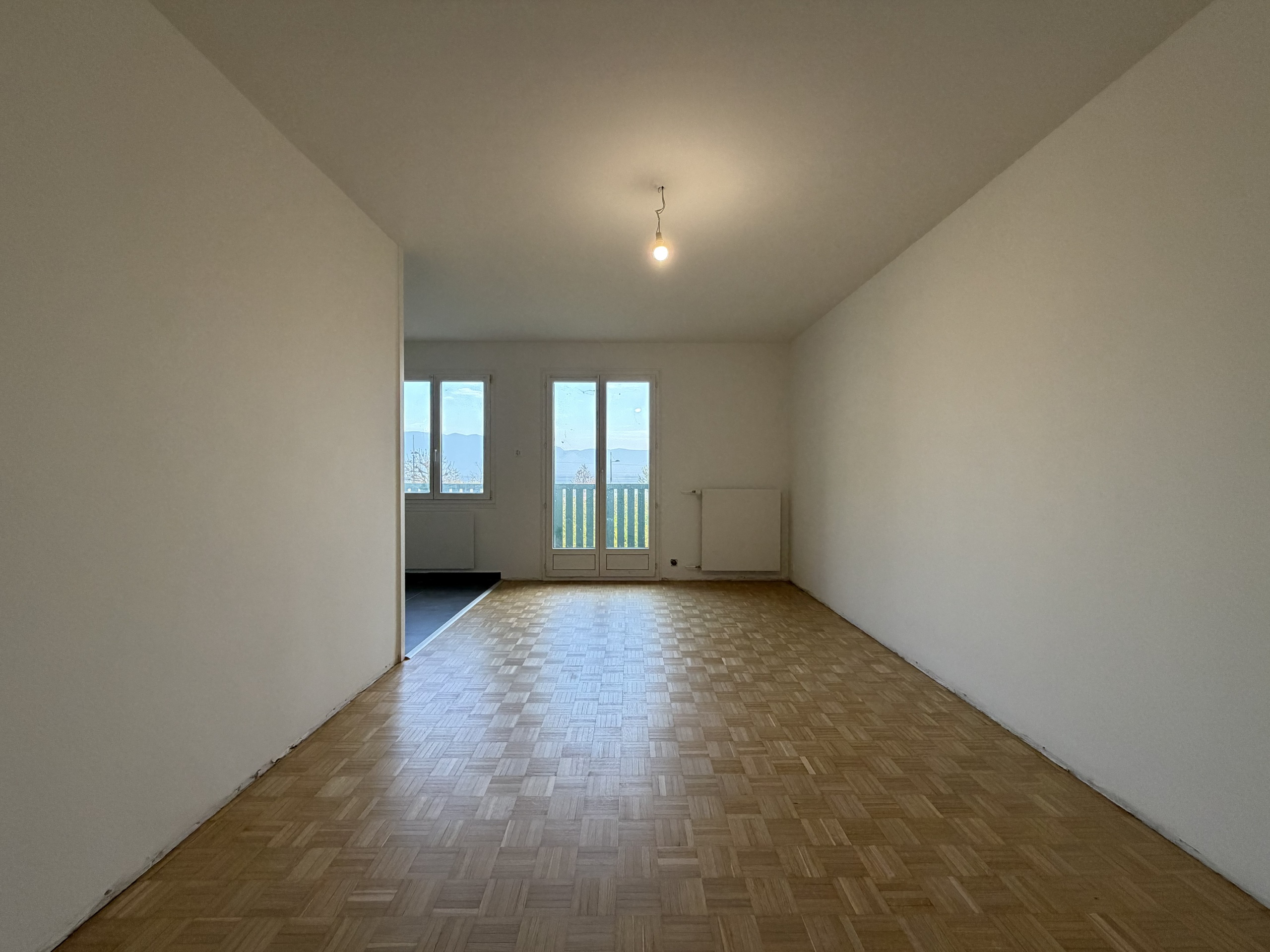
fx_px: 514
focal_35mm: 14
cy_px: 476
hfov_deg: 102.1
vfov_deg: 85.7
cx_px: 635
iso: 320
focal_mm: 2.22
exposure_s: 1/121
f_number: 2.2
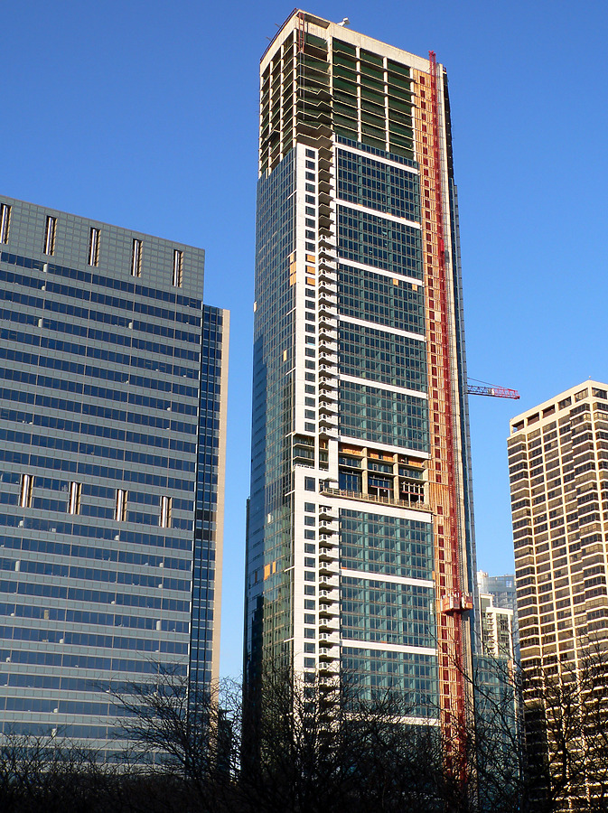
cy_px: 406
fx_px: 1103
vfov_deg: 40.5
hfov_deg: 30.8
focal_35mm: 47
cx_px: 304
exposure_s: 1/400
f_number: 4
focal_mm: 7.8
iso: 80
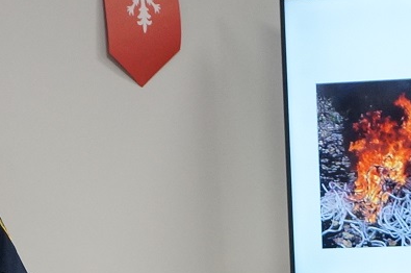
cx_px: 144
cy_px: 463
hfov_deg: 11.7
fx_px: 2006
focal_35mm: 176
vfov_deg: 7.6
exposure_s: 1/60
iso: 500
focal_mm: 26
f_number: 4
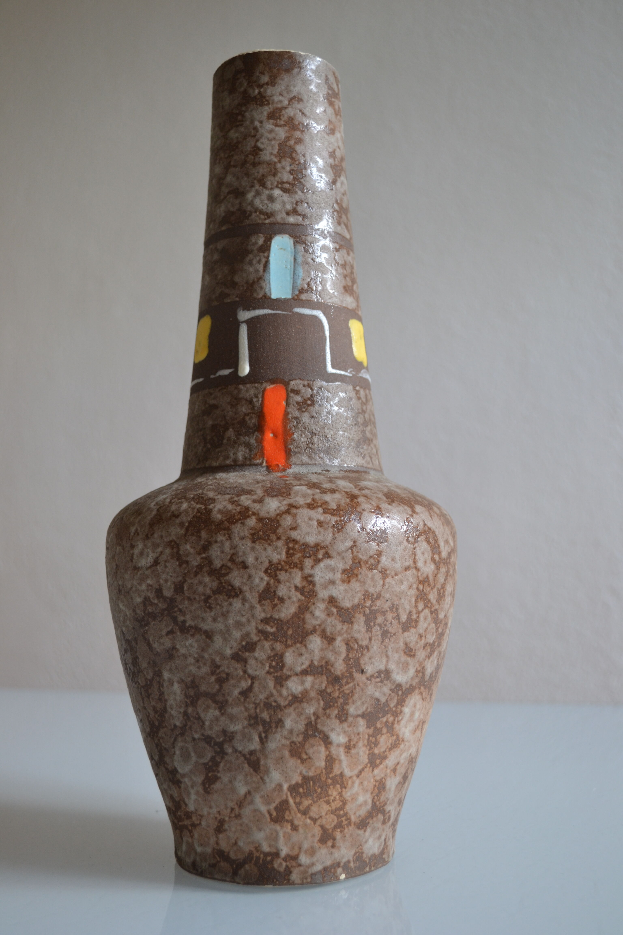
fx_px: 1012
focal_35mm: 39
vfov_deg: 49.6
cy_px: 468
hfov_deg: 34.2
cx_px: 312
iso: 400
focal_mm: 26
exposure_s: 1/40
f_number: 4.2
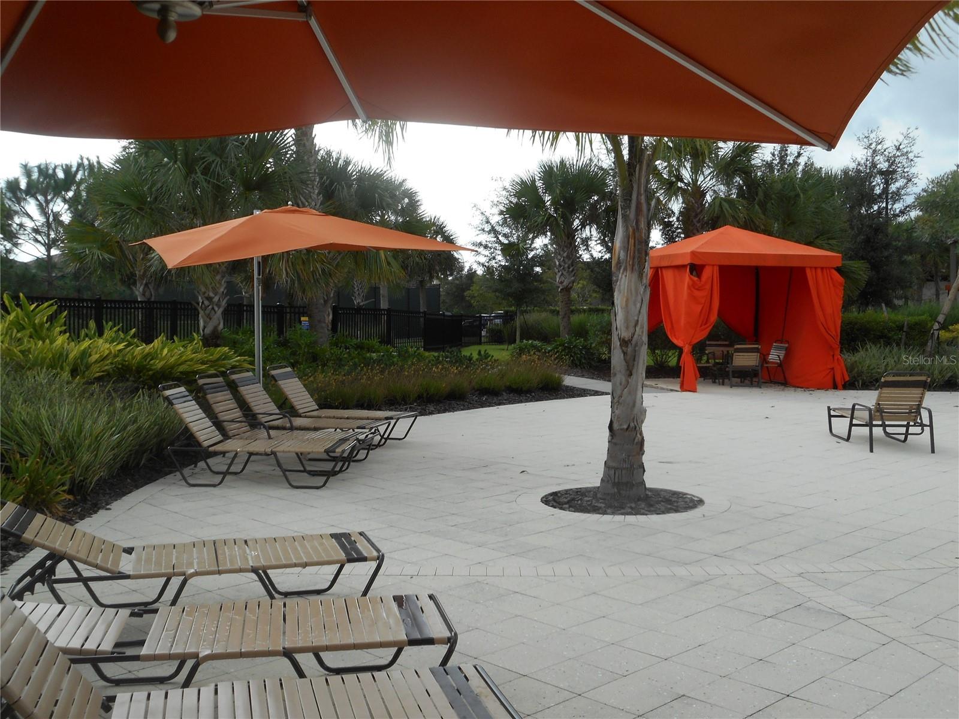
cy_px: 360
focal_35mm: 39
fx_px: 1080
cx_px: 480
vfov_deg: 36.8
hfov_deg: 47.9
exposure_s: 1/250
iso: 80
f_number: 4.5
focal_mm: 6.9
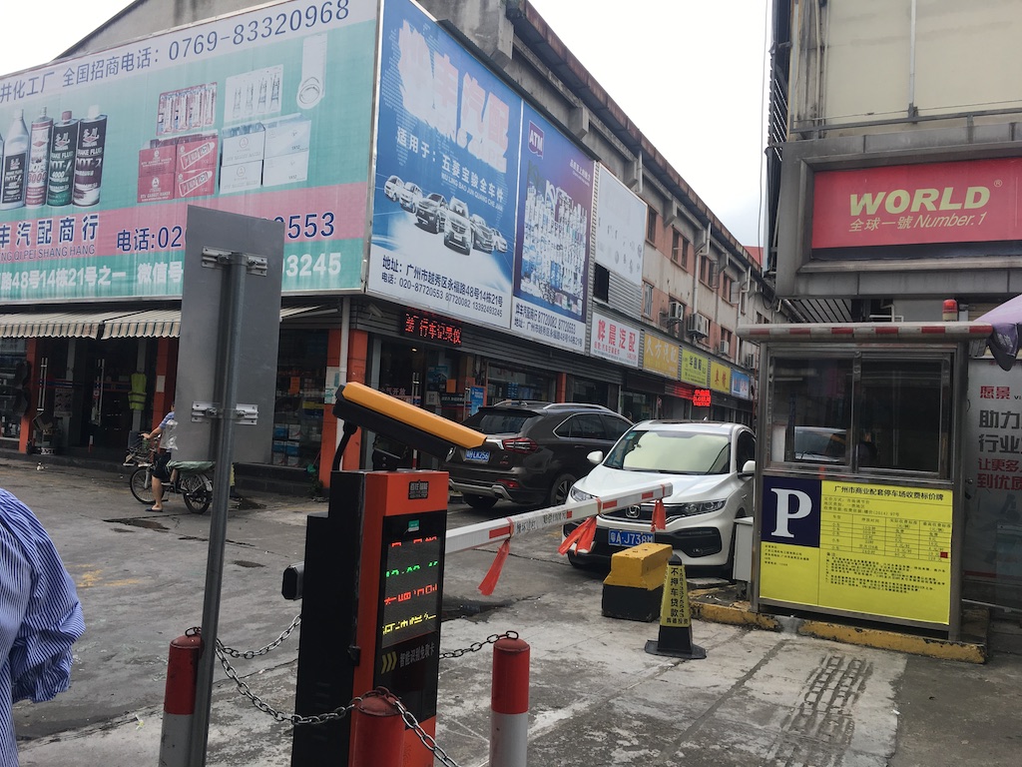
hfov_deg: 61.7
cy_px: 384
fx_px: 856
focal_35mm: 29
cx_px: 511
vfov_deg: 48.2
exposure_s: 1/596
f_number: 2.2
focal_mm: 4.15
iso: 25
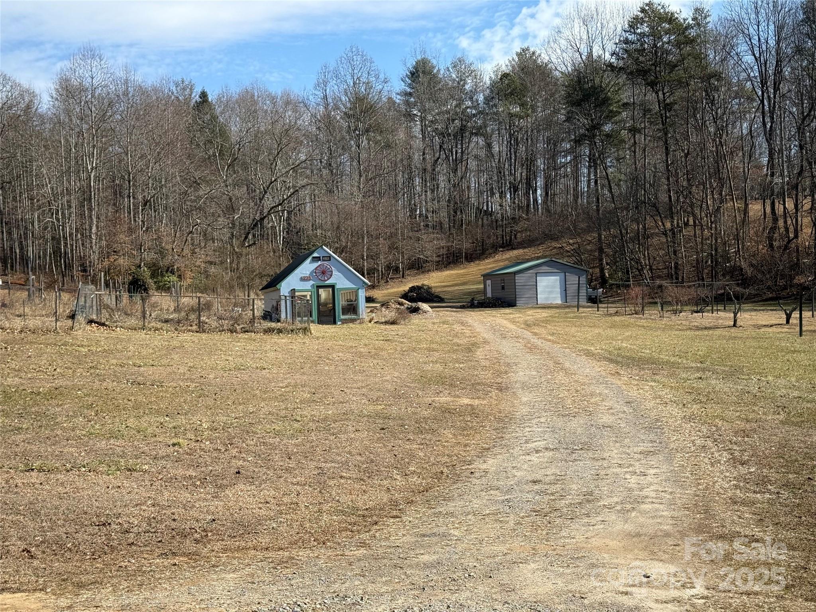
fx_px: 1131
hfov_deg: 39.7
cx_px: 408
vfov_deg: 30.3
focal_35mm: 48
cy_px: 306
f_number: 1.78
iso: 80
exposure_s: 1/4098
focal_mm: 6.76
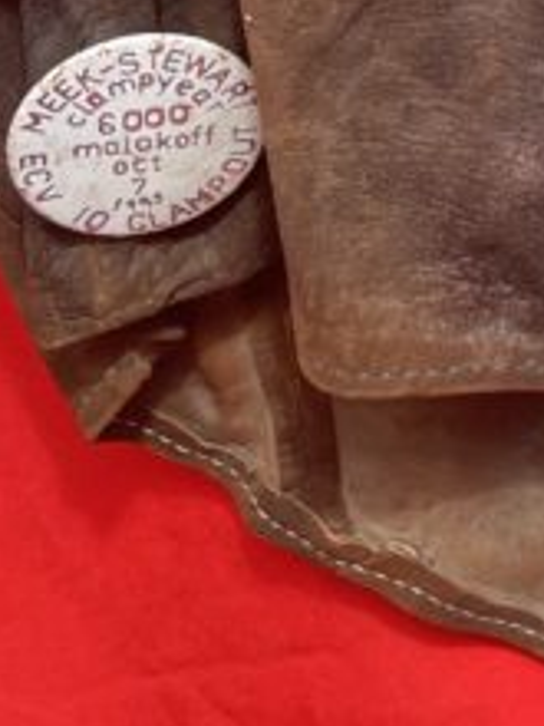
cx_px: 943
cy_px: -700
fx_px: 2535
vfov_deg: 13.9
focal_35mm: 121
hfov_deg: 11.5
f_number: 1.6
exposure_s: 1/550
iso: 32
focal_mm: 4.2
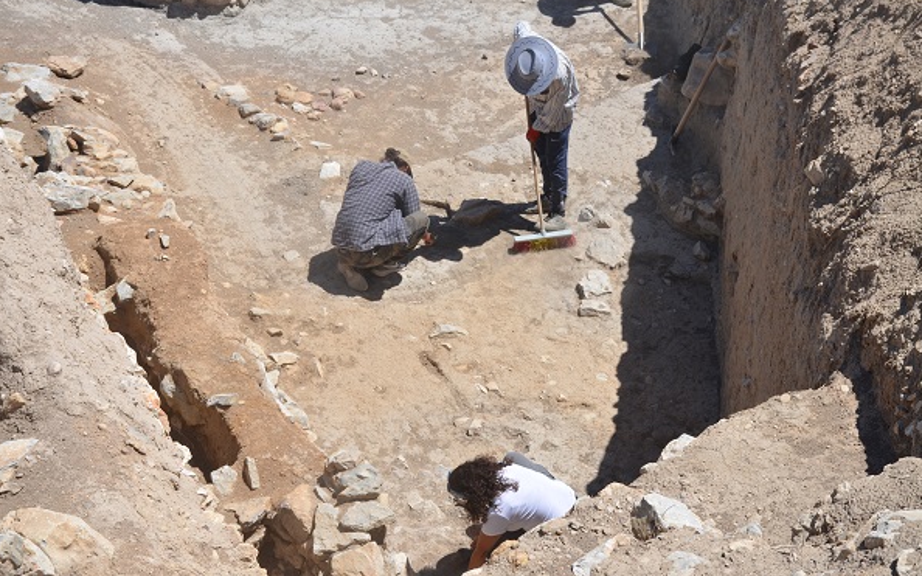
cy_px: 276
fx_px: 1934
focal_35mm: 77
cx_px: 463
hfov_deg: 26.8
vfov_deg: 16.9
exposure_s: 1/320
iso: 100
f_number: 9
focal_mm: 50
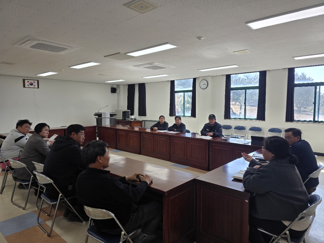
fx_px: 215
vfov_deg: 58.9
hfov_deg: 73.9
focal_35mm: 23
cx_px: 162
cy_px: 122
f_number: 1.7
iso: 25
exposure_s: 1/120
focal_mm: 6.3
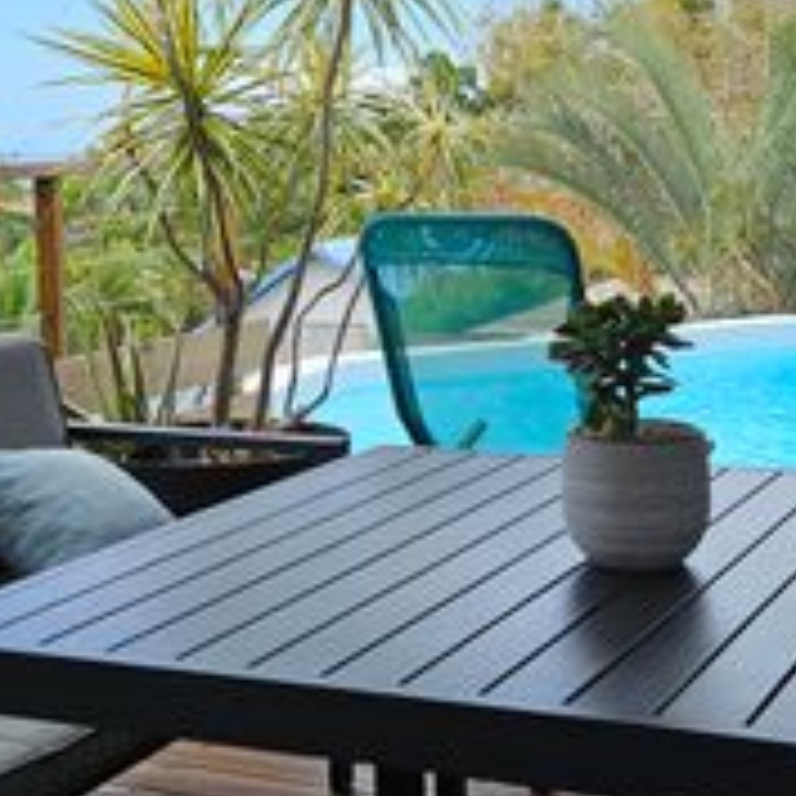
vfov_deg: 24.8
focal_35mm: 69
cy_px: 243
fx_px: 1795
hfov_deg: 25.0
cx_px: 405
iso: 32
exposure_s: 1/1517
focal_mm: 5.4
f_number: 1.8
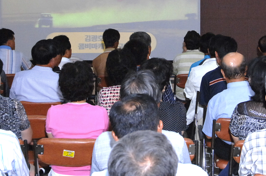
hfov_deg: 19.3
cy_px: 33
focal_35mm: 106
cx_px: 149
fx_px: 782
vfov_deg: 12.8
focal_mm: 36
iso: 800
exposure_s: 1/60
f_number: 6.7
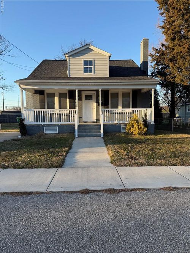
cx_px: 95
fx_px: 176
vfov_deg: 71.6
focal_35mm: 24
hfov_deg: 56.8
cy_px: 126
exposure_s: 1/1410
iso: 80
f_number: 1.78
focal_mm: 6.76
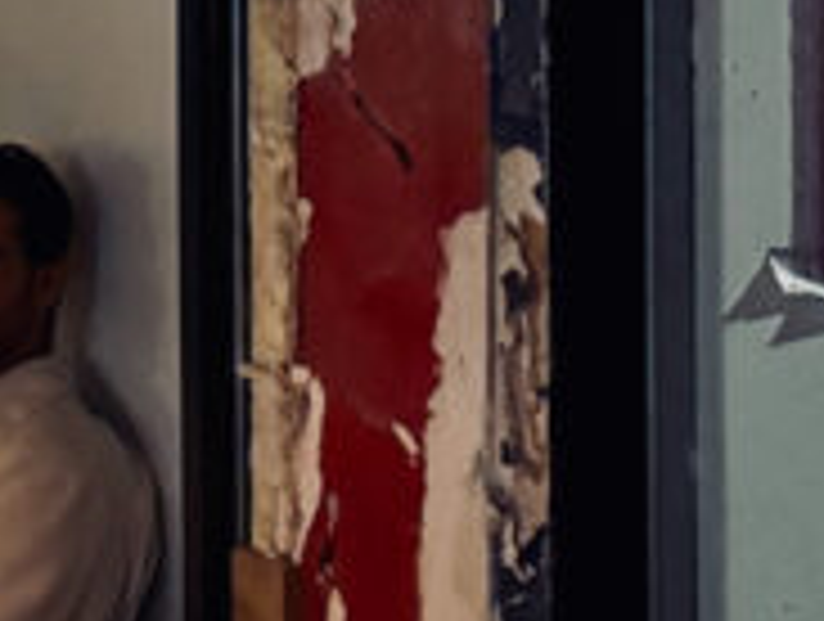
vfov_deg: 11.0
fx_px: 3196
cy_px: 54
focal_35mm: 134
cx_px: -1157
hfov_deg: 11.9
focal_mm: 6.76
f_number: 1.78
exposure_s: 1/25
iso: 800
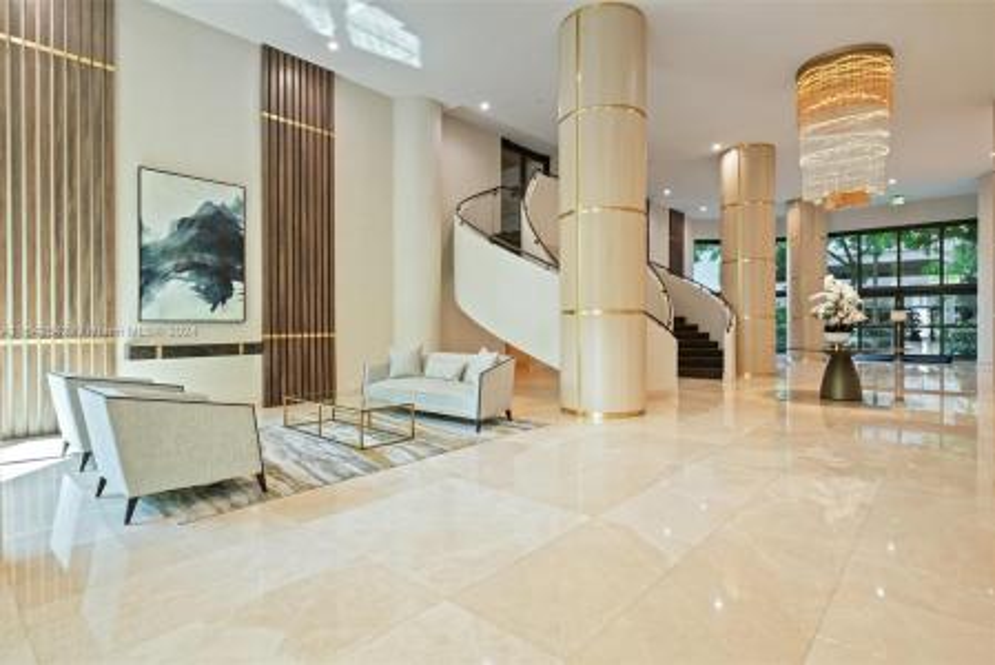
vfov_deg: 67.5
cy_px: 332
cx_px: 498
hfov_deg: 90.0
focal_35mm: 18
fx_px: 498
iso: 640
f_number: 8
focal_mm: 18
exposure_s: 1/20
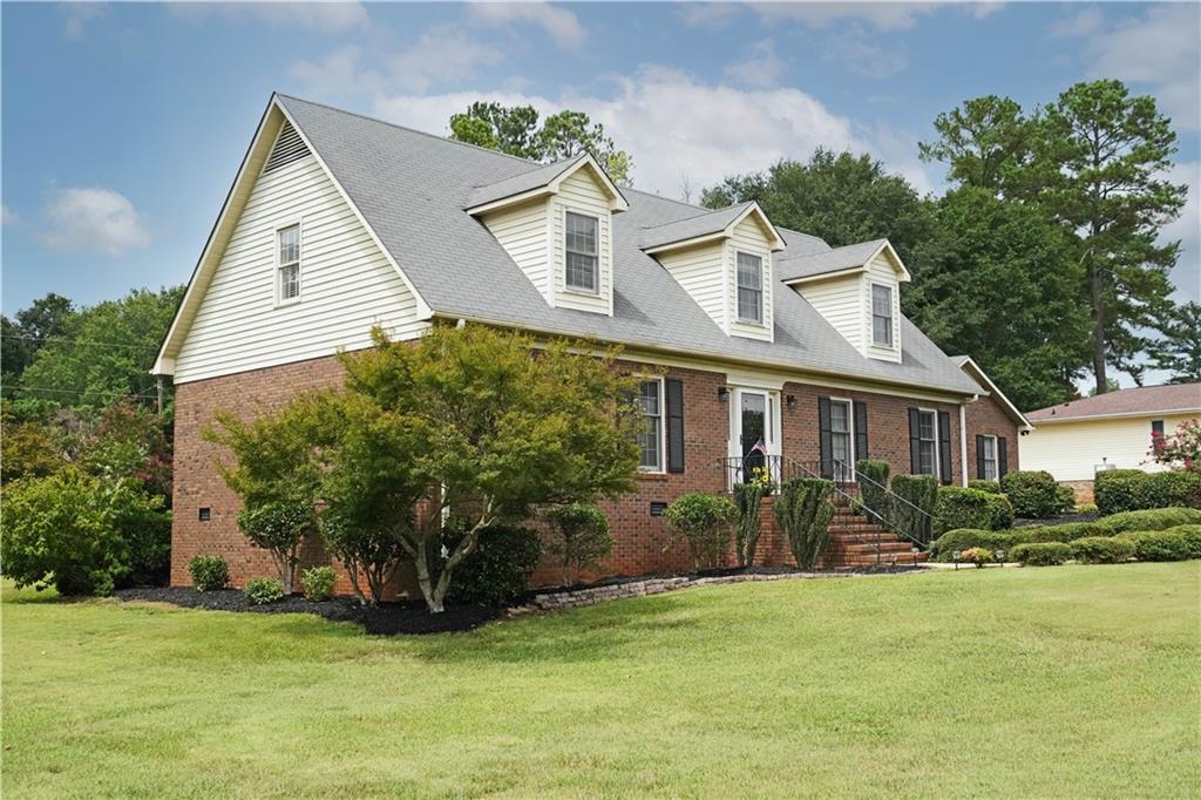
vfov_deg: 36.8
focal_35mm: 36
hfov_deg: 53.1
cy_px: 400
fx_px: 1201
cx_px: 600
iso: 3200
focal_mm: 36
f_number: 6.3
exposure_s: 1/6400
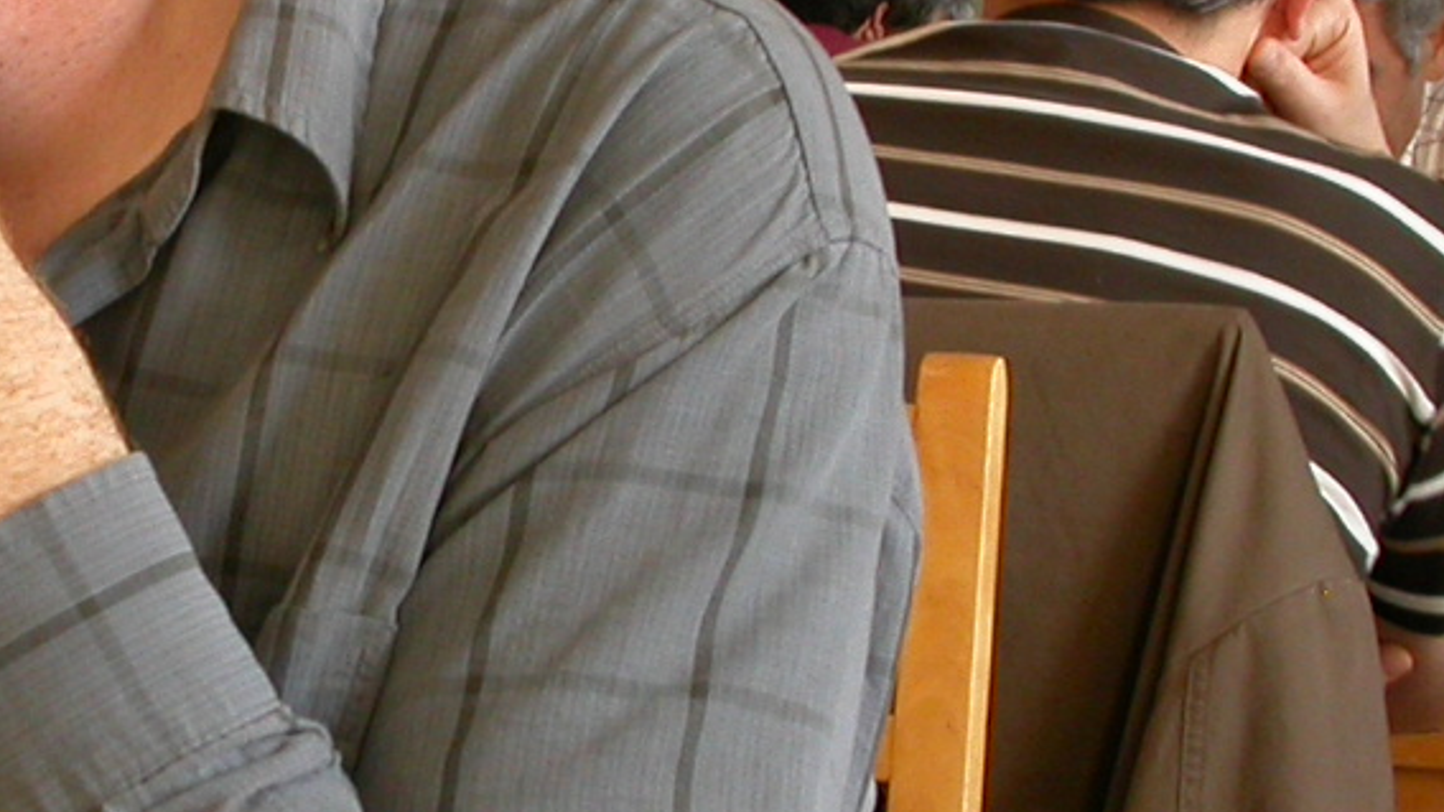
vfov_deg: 10.1
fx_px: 4595
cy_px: 382
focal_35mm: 120
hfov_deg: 17.7
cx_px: 265
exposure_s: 1/23
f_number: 3.8
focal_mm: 8.2
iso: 100
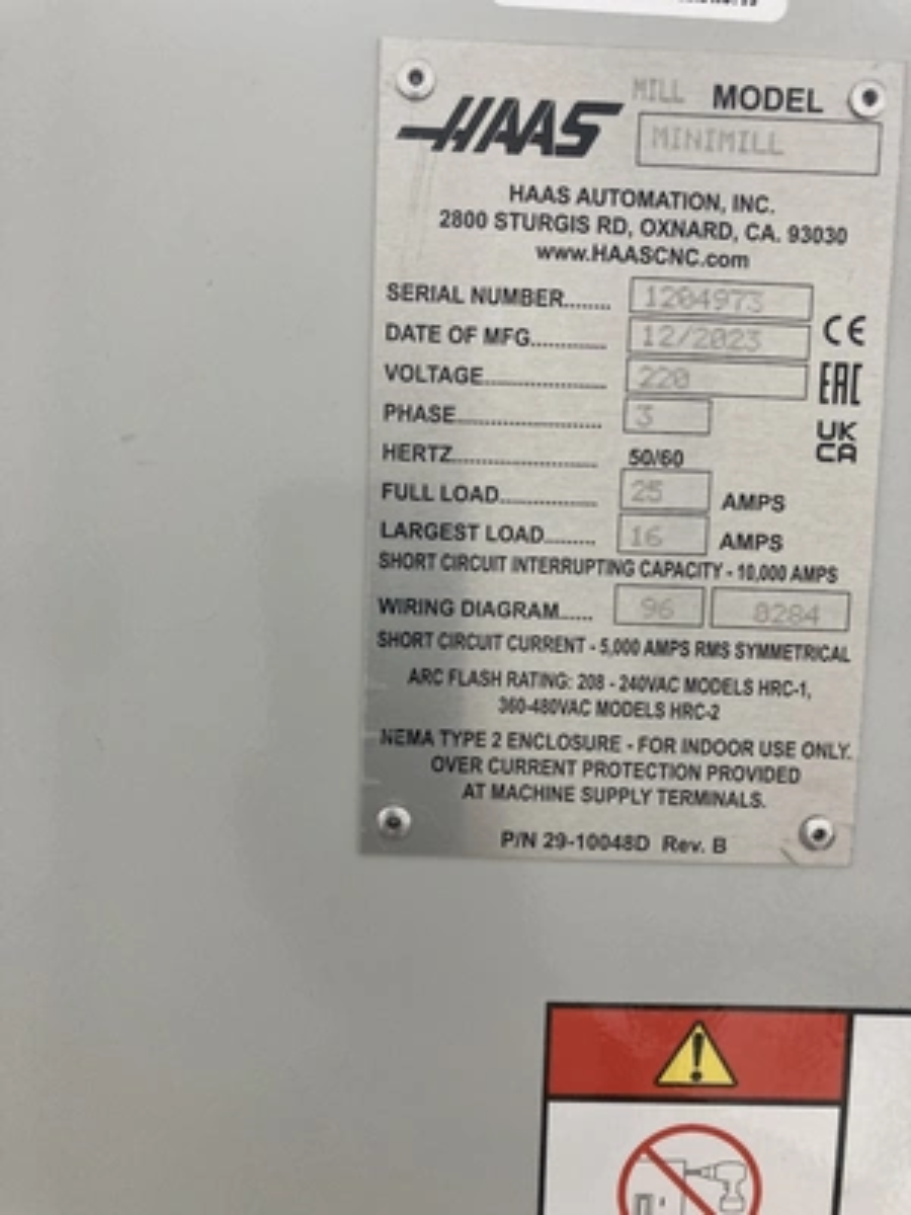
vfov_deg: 63.4
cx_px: 456
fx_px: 983
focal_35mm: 28
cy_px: 608
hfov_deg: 49.7
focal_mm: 3.99
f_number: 1.8
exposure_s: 1/60
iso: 160
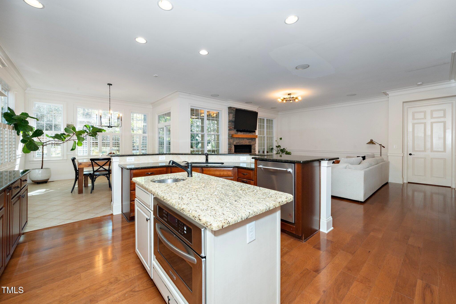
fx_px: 177
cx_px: 228
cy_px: 152
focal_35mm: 14
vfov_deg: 81.2
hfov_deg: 104.3
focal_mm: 14
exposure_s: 1/40
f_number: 11
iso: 640
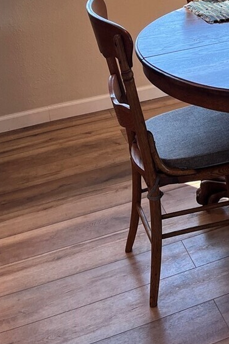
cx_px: 302
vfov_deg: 27.1
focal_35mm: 69
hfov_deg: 18.3
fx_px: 658
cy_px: -24
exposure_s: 1/120
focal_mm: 5.1
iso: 50
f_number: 1.6
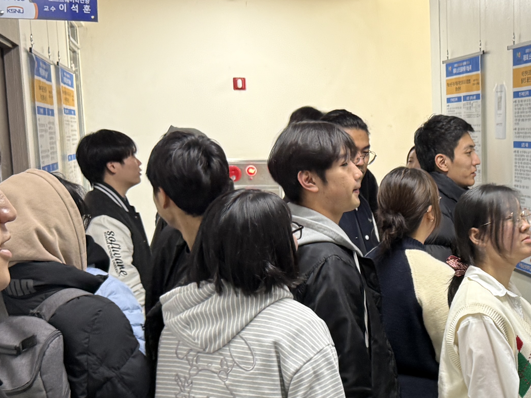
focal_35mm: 66
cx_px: 492
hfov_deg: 28.1
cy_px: 296
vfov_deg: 22.1
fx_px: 1012
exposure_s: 1/60
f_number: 1.78
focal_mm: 6.76
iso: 200
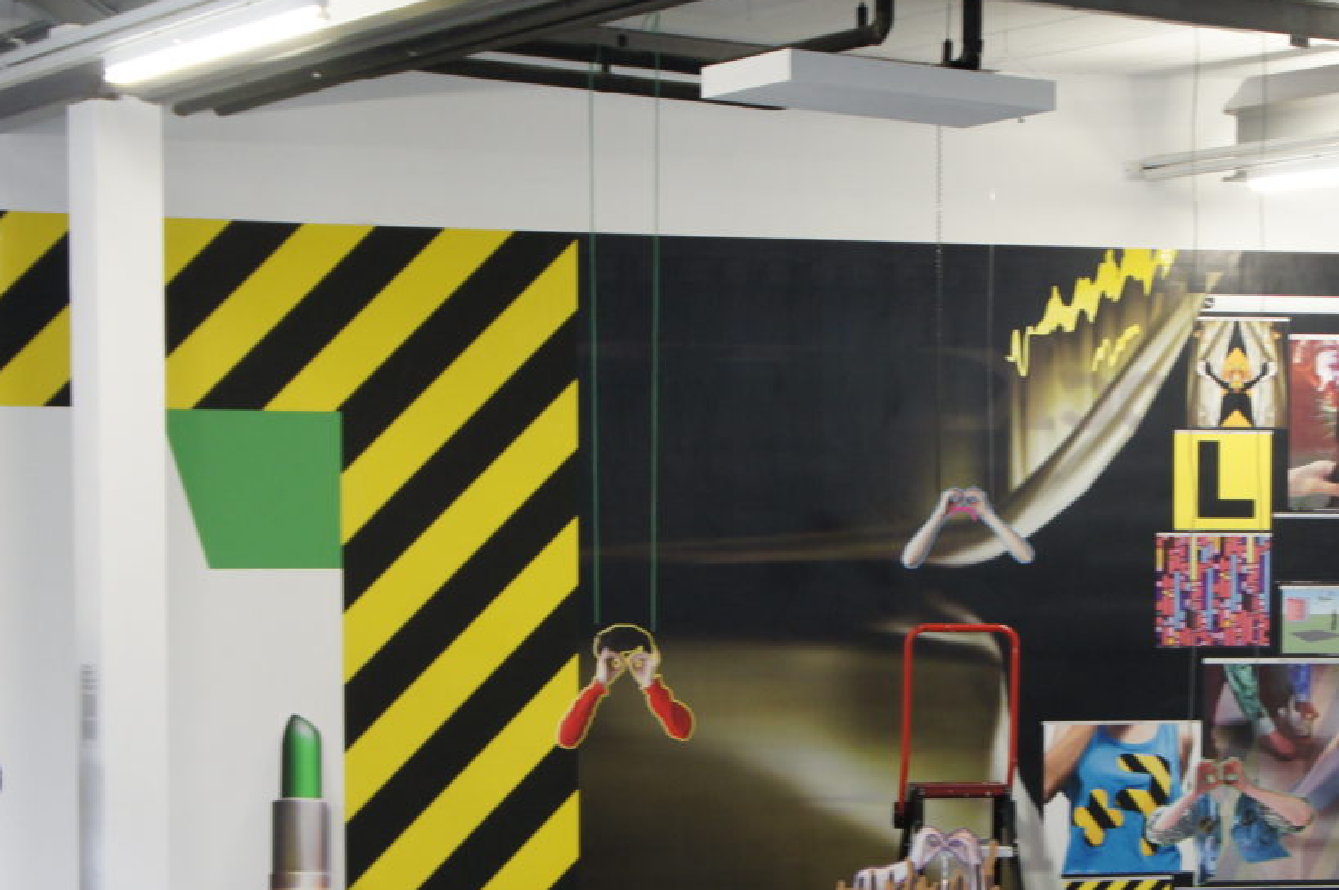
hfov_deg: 26.2
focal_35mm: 77
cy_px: 710
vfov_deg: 17.5
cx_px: 890
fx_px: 2863
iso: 500
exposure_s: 1/40
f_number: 4
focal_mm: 25
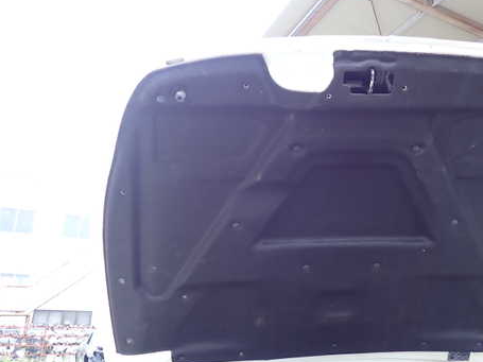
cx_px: 317
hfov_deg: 54.4
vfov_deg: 42.9
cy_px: 180
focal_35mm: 33
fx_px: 460
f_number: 2
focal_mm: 4.5
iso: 100
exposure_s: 1/100
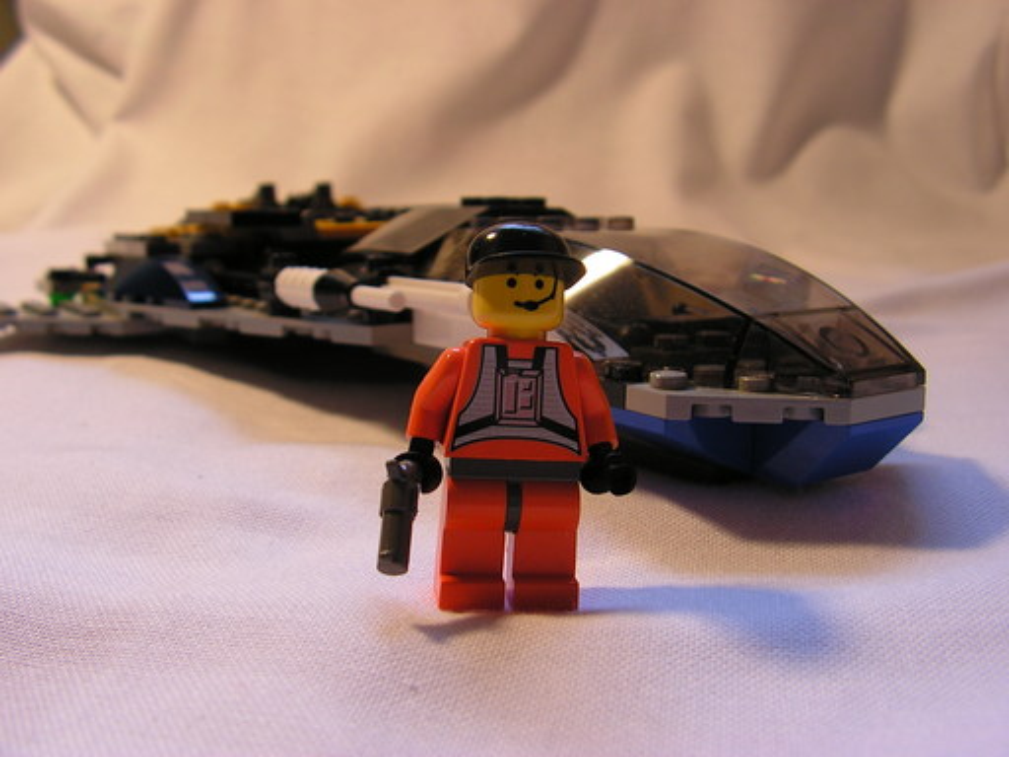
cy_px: 378
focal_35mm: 36
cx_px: 504
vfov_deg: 39.7
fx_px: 1049
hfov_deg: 51.4
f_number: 3.2
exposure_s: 1/40
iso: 80
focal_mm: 6
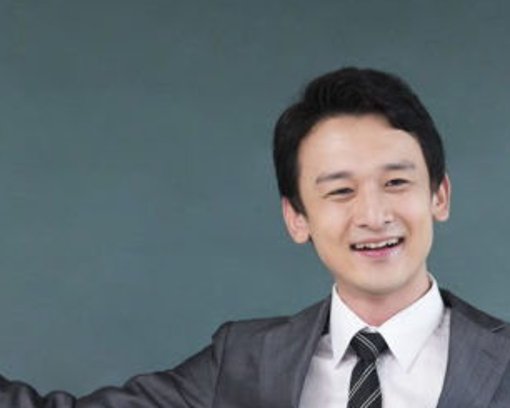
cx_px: 478
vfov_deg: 5.7
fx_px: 4077
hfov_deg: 7.1
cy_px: 333
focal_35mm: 270
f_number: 4
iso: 640
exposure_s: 1/125
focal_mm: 86
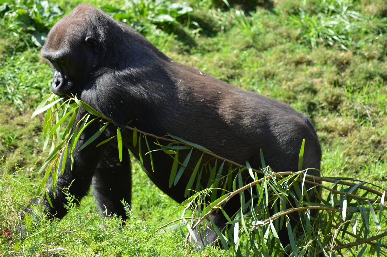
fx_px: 2494
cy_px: 128
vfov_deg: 5.9
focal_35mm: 232
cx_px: 194
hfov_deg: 8.9
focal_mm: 155
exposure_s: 1/1000
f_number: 4.5
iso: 560
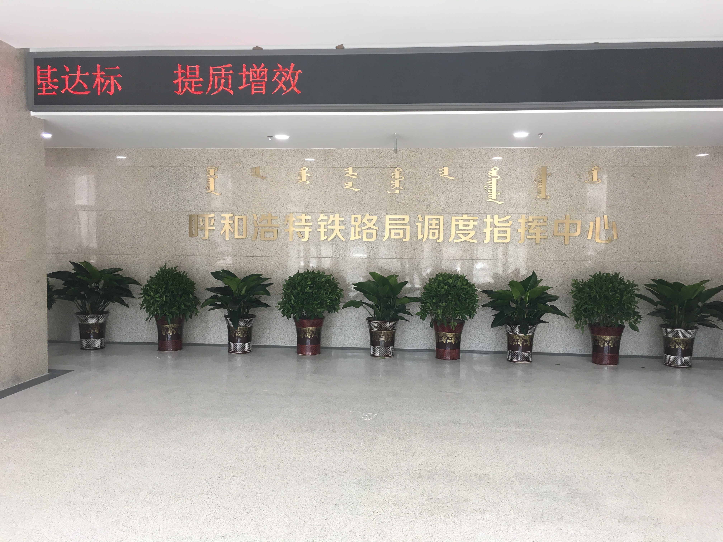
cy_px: 271
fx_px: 606
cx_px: 362
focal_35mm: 29
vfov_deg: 48.2
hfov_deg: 61.7
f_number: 2.2
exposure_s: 1/33
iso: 25
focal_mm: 4.15
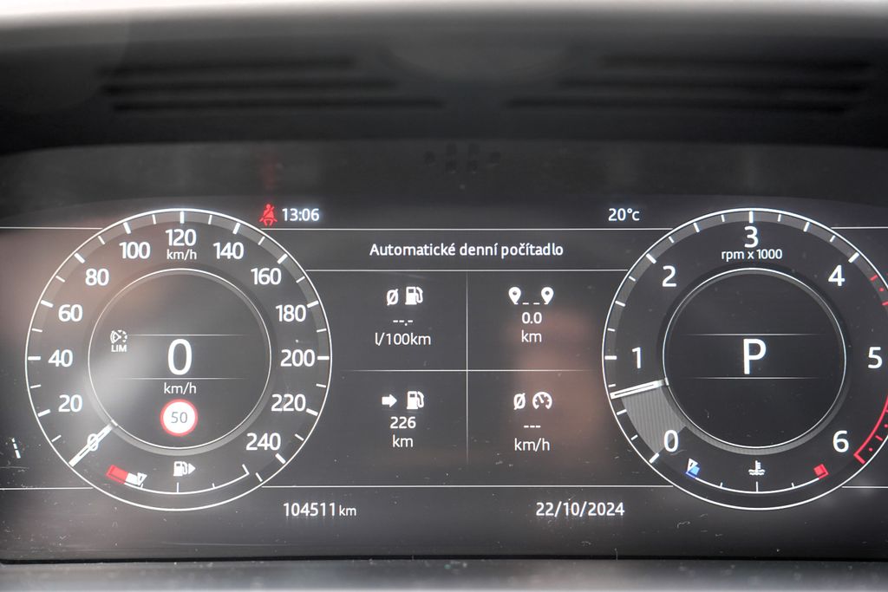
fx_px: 1209
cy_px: 296
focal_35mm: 49
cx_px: 444
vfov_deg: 27.5
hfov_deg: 40.3
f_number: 4
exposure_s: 1/60
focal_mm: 49
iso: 640
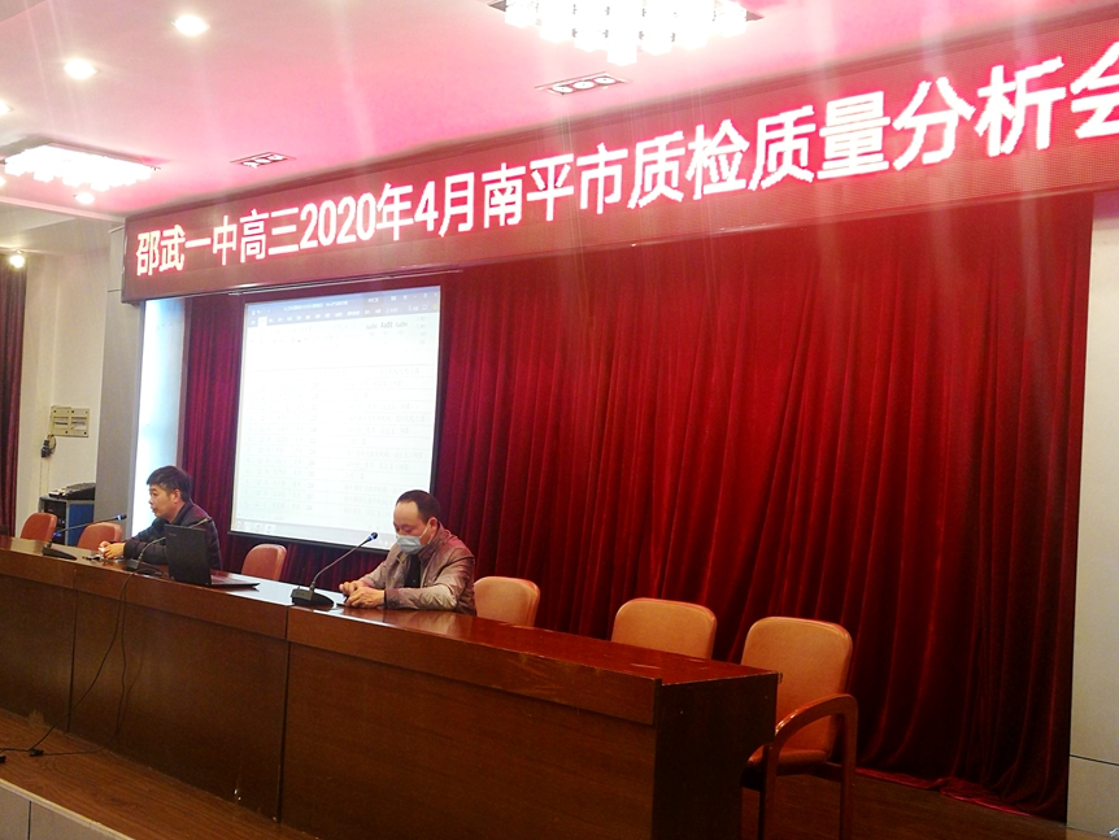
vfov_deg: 37.7
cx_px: 537
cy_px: 439
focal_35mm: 38
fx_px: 1229
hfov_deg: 49.0
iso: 250
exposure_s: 1/30
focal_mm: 3.95
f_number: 2.2
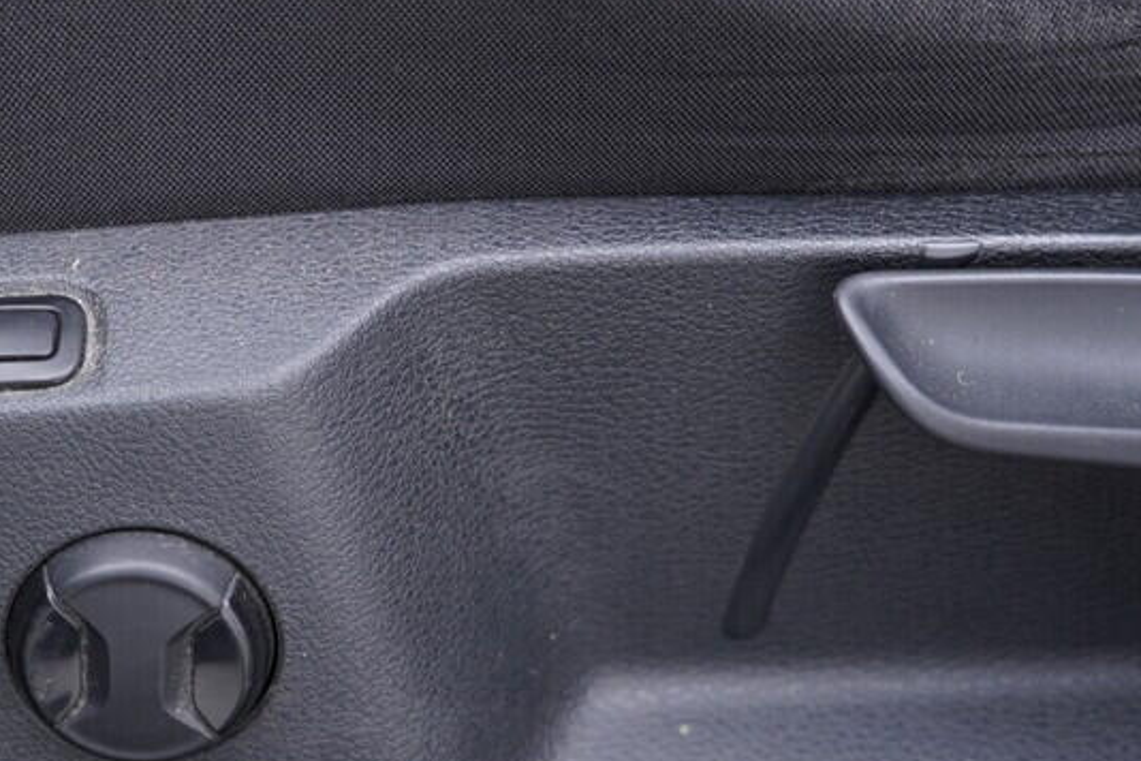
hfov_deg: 28.2
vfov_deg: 19.7
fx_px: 2187
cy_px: 429
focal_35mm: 69
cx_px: 132
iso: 200
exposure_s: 1/40
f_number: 2.8
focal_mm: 24
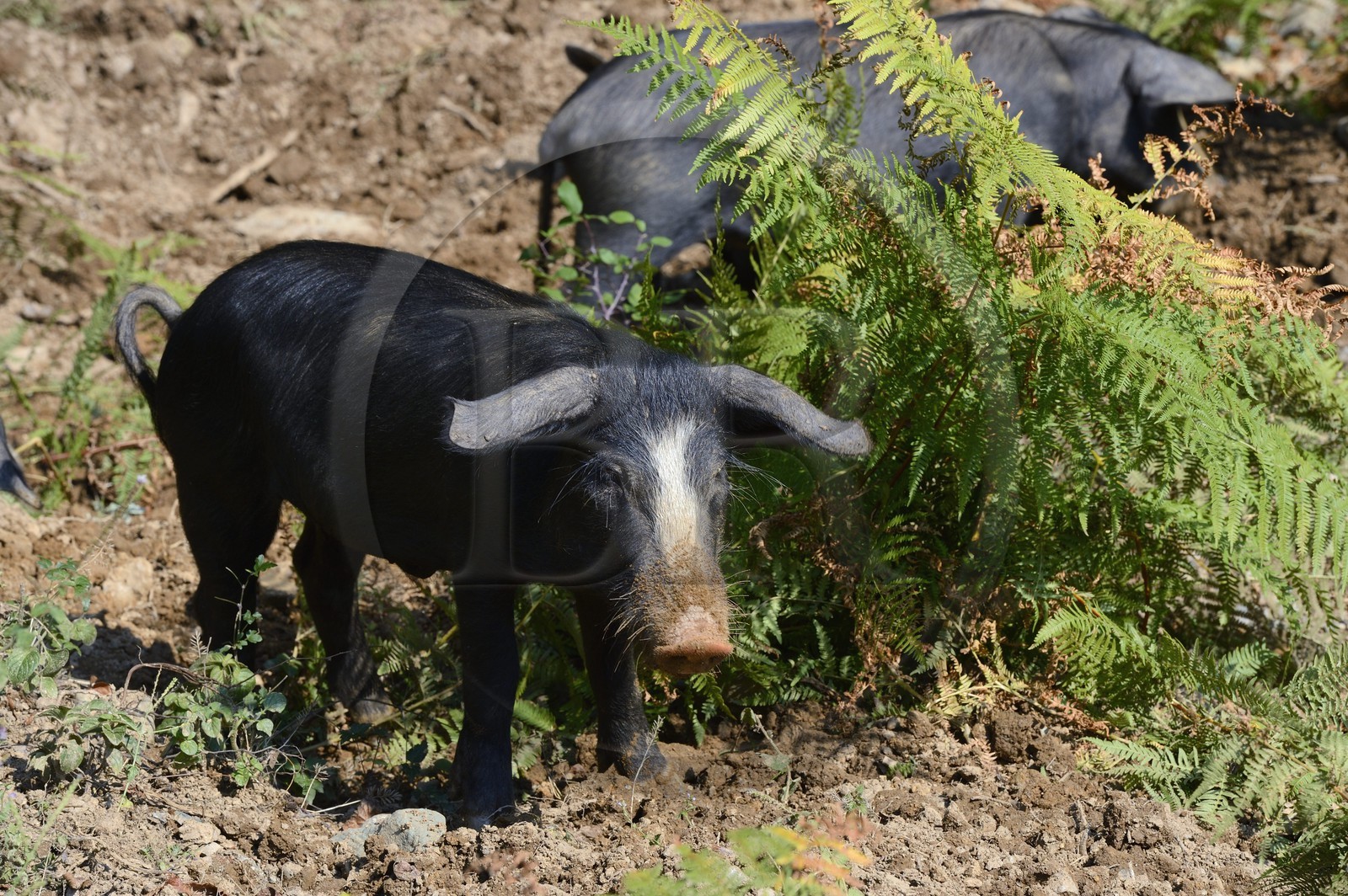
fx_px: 6360
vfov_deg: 8.1
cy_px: 448
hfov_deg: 12.1
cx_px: 674
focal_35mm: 170
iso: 400
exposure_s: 1/320
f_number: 13
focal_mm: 170
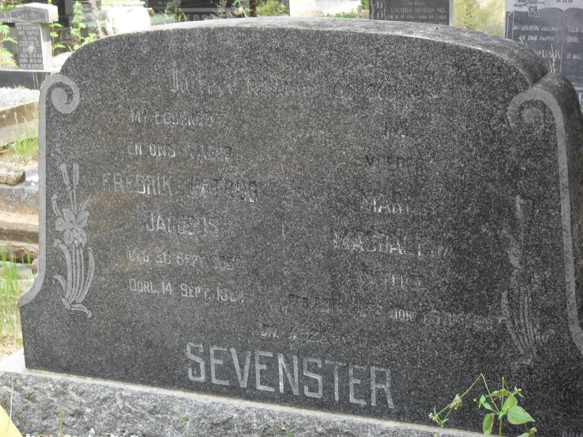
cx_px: 292
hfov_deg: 25.3
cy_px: 218
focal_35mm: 77
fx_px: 1297
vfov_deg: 19.1
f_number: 5
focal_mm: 13.6
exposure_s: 1/60
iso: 100
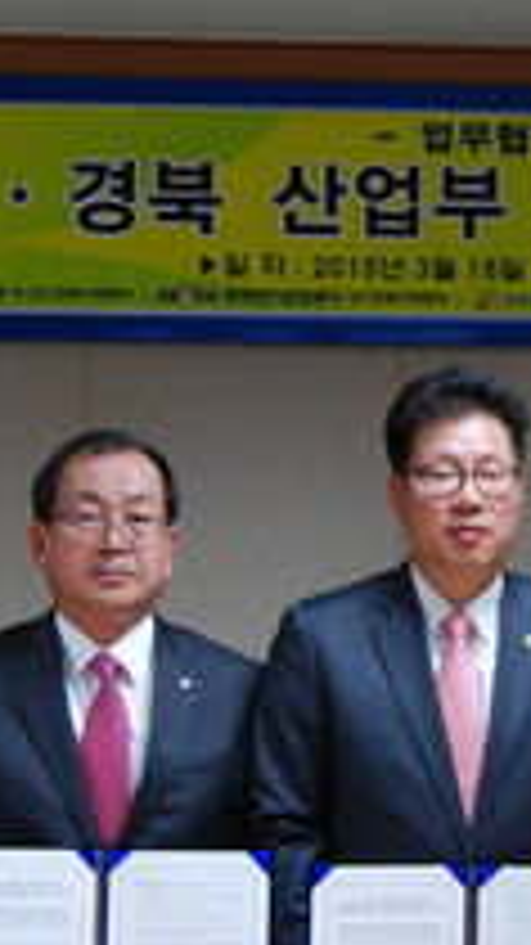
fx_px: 2706
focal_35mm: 108
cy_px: 425
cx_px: 585
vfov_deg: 19.8
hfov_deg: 11.1
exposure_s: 1/40
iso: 400
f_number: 4
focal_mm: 24
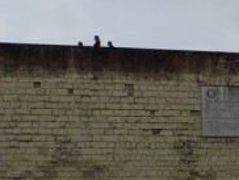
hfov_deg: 11.9
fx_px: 1120
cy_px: 127
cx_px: 293
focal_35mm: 162
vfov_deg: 9.2
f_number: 13
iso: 100
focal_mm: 20
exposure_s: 1/200
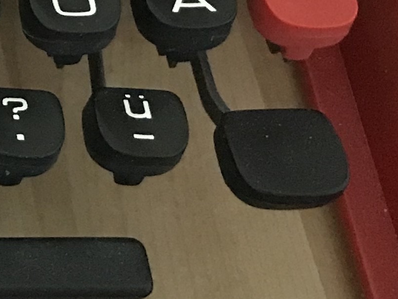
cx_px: -423
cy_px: -315
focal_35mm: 140
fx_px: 1610
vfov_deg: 9.8
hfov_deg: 12.3
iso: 100
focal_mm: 3.99
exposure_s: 1/4
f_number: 1.8
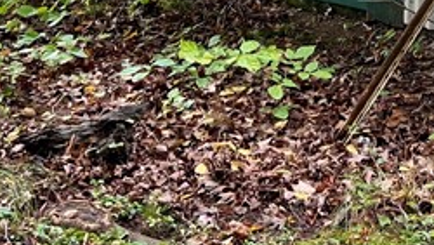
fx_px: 1336
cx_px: 566
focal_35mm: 116
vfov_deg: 9.9
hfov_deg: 17.3
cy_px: -191
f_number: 1.5
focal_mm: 5.7
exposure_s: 1/225
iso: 40
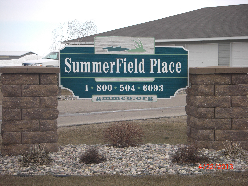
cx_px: 124
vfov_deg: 14.2
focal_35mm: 104
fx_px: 745
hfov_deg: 18.9
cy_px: 93
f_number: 4.2
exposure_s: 1/320
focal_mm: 17.3
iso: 64
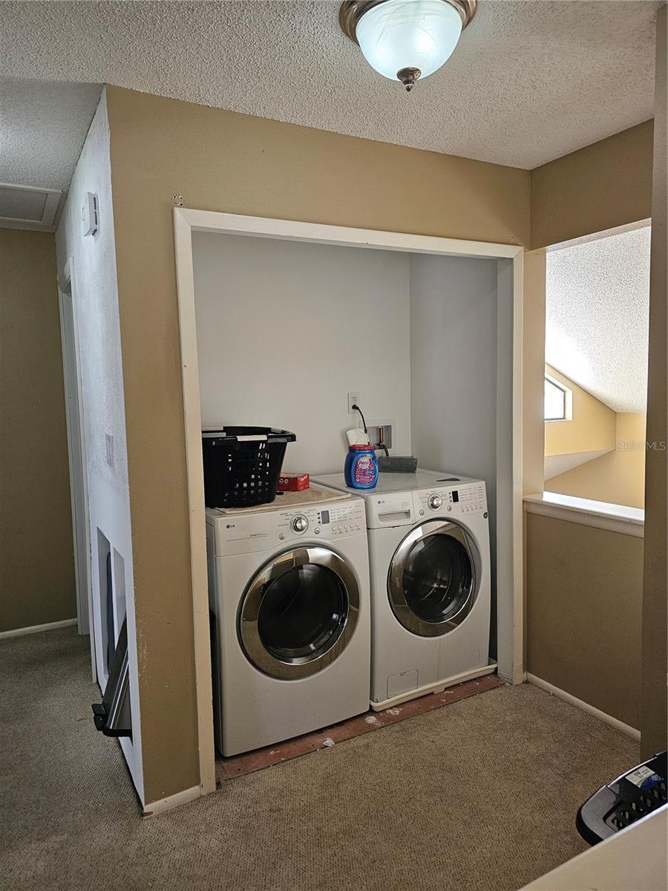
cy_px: 446
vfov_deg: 73.9
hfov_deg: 58.9
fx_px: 592
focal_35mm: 23
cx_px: 334
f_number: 1.7
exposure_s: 1/120
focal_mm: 6.3
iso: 640
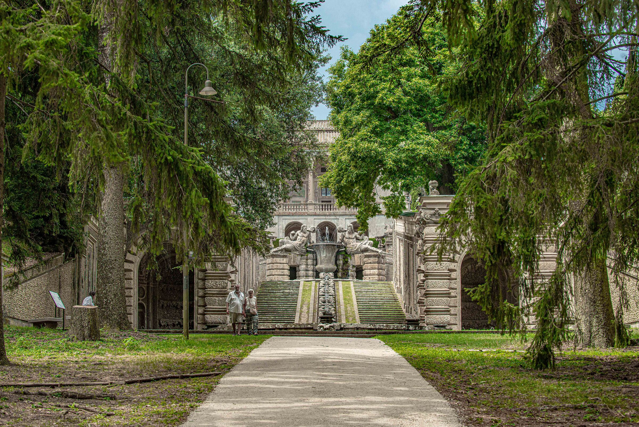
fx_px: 1243
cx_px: 320
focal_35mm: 70
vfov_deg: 19.5
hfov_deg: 28.8
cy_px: 214
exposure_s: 1/500
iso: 250
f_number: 8
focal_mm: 70
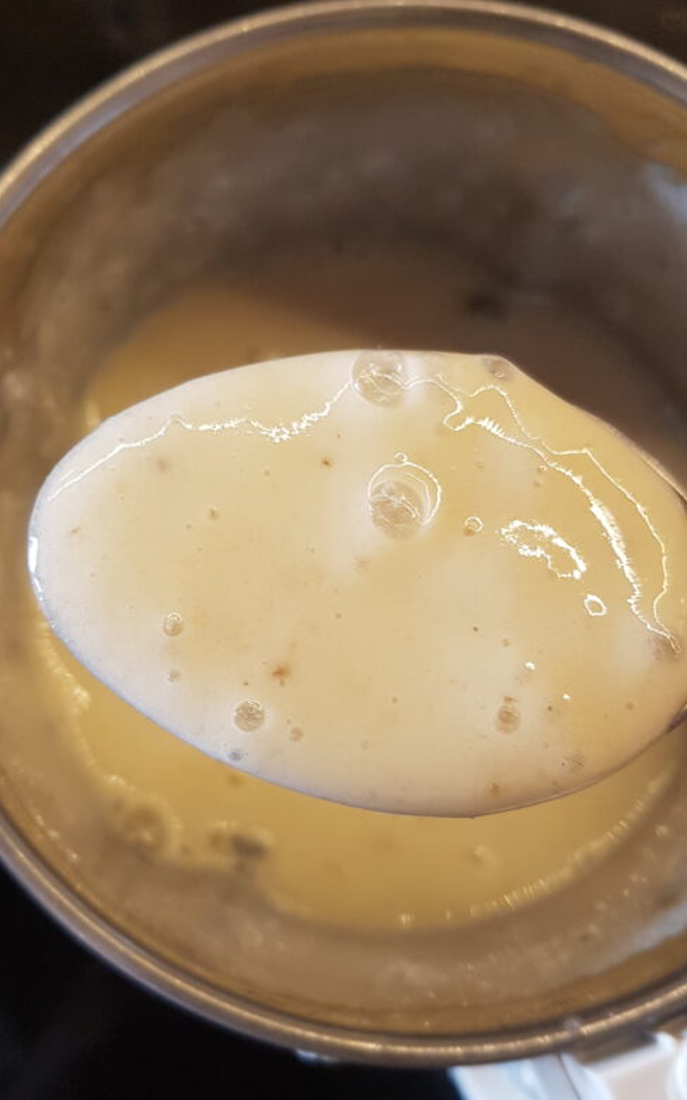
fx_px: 1078
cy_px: 606
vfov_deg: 53.9
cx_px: 259
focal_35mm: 36
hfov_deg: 35.2
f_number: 1.7
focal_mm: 4.2
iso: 160
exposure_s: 1/50
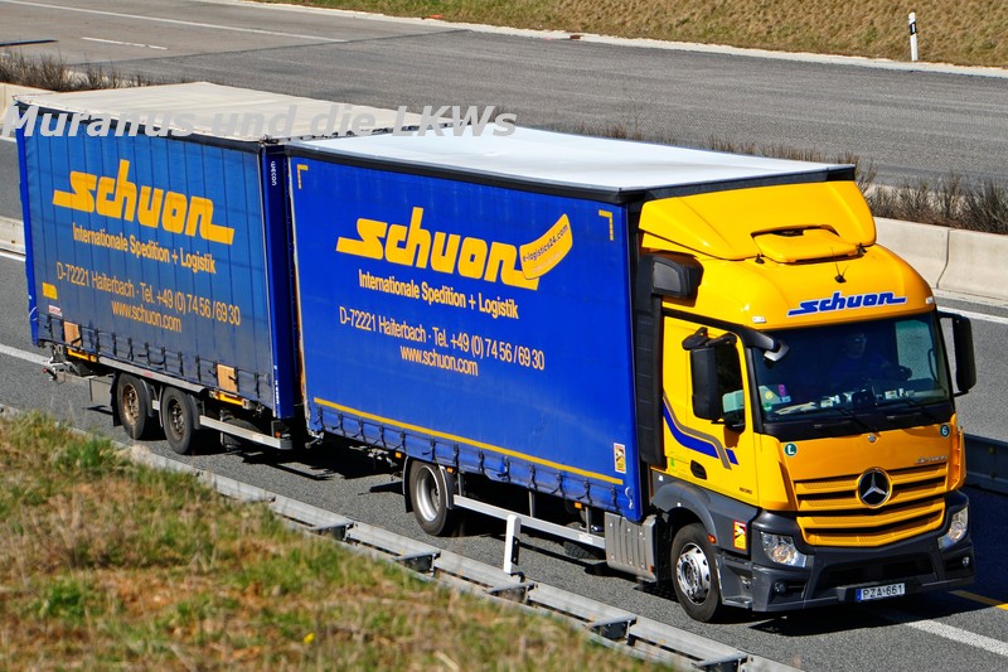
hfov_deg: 14.6
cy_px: 336
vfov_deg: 9.7
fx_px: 3943
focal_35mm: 141
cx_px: 504
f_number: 6.3
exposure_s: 1/1250
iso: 200
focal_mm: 93.9
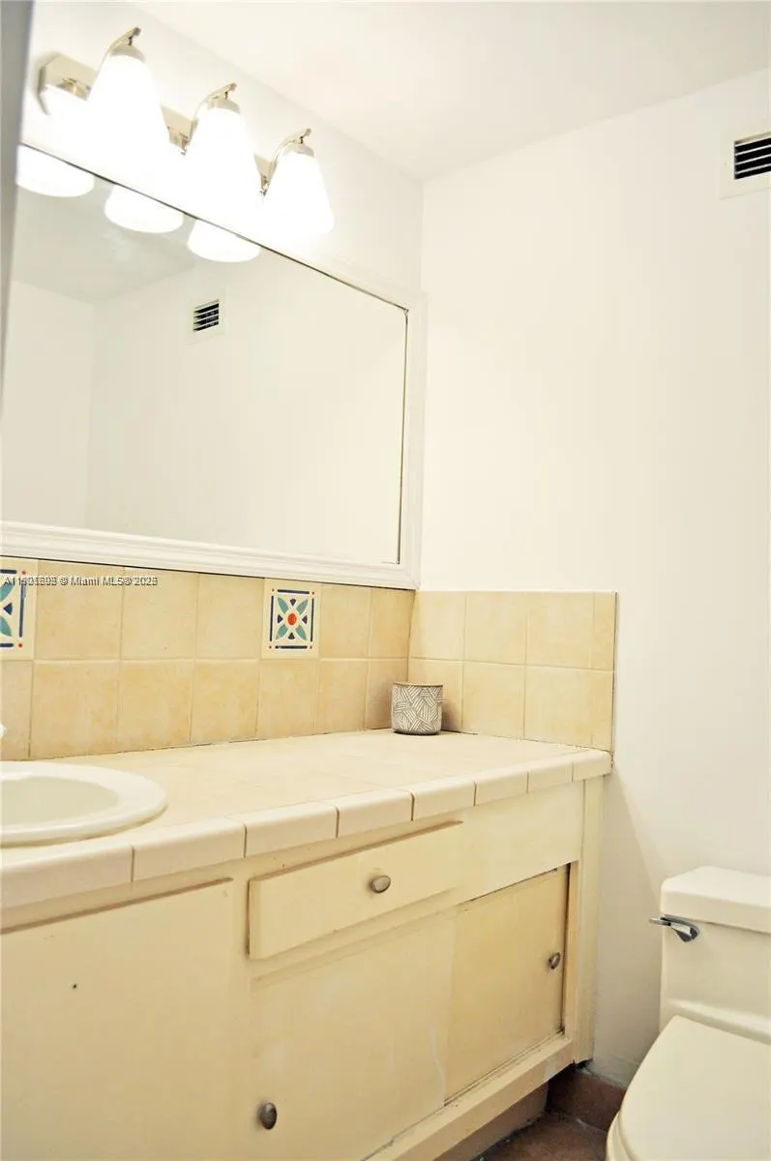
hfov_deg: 47.8
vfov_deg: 67.4
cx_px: 386
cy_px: 580
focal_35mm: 27
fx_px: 870
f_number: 4
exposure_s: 1/60
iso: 400
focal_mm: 18
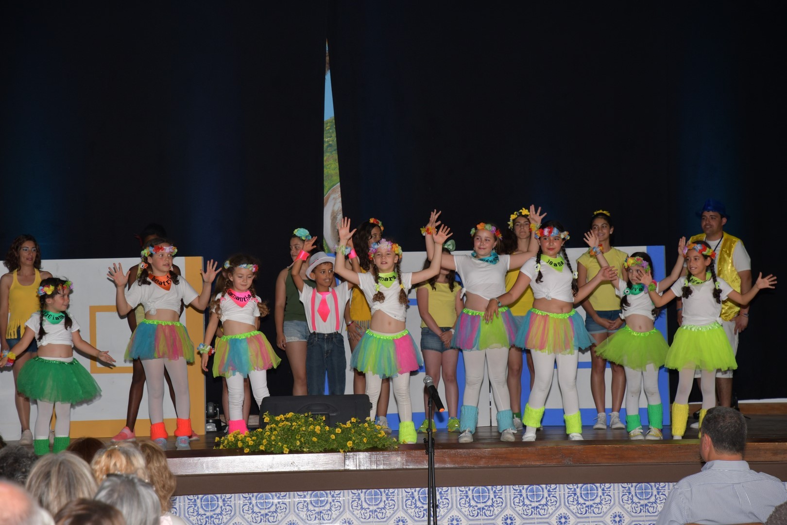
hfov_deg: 17.1
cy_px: 262
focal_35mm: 120
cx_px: 394
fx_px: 2623
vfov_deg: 11.4
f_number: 5.6
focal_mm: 80
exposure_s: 1/160
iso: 400
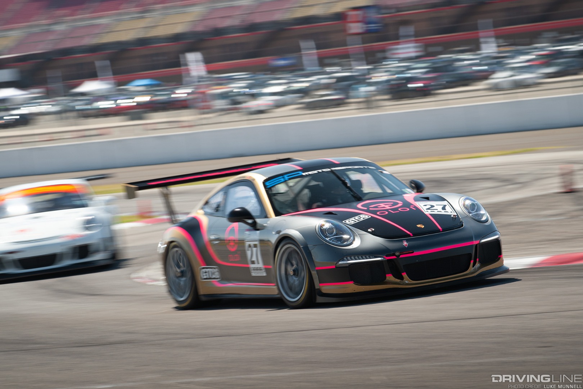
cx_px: 292
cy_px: 194
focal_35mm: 185
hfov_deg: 11.1
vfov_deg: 7.4
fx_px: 2996
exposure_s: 1/80
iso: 100
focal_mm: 185
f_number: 11
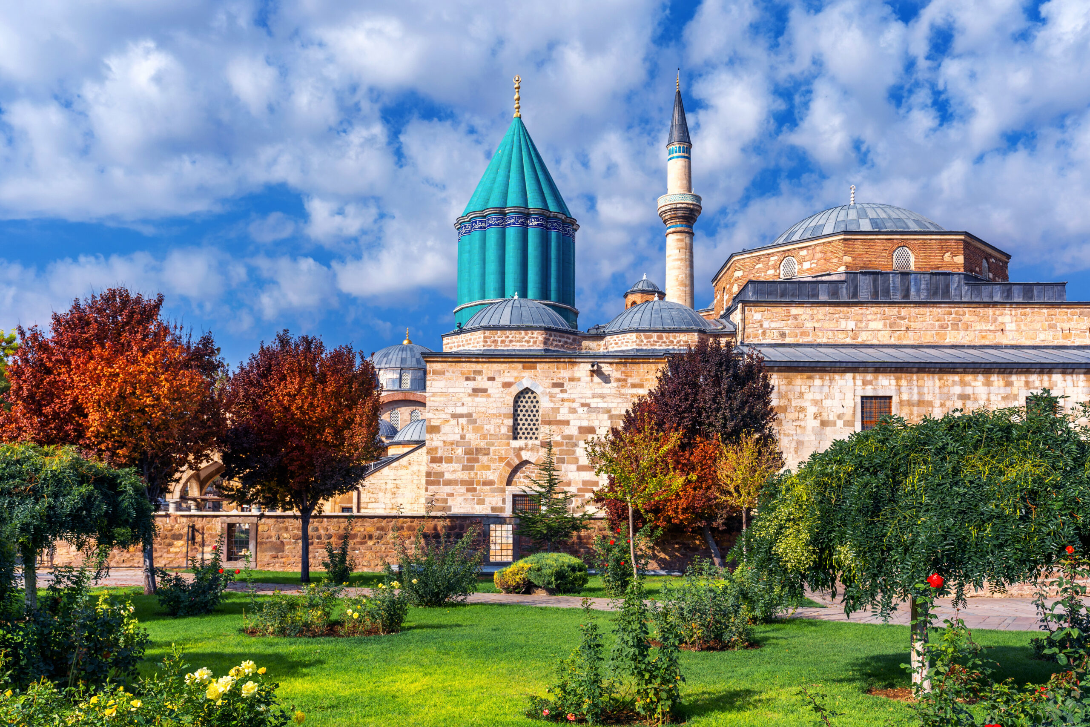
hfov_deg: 61.9
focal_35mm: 30
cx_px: 545
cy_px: 364
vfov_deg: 43.6
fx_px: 908
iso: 100
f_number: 8
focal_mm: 30
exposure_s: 1/320
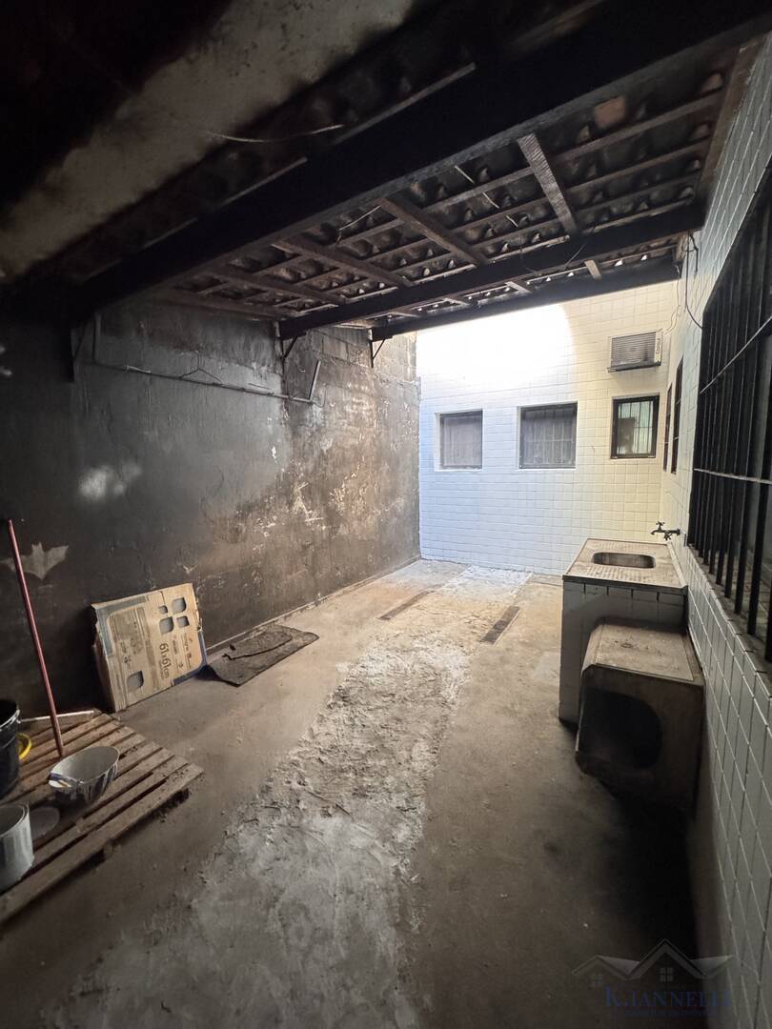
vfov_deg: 102.1
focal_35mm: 14
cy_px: 514
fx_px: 416
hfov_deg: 85.7
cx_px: 386
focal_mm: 2.22
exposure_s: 1/60
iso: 1000
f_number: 2.2
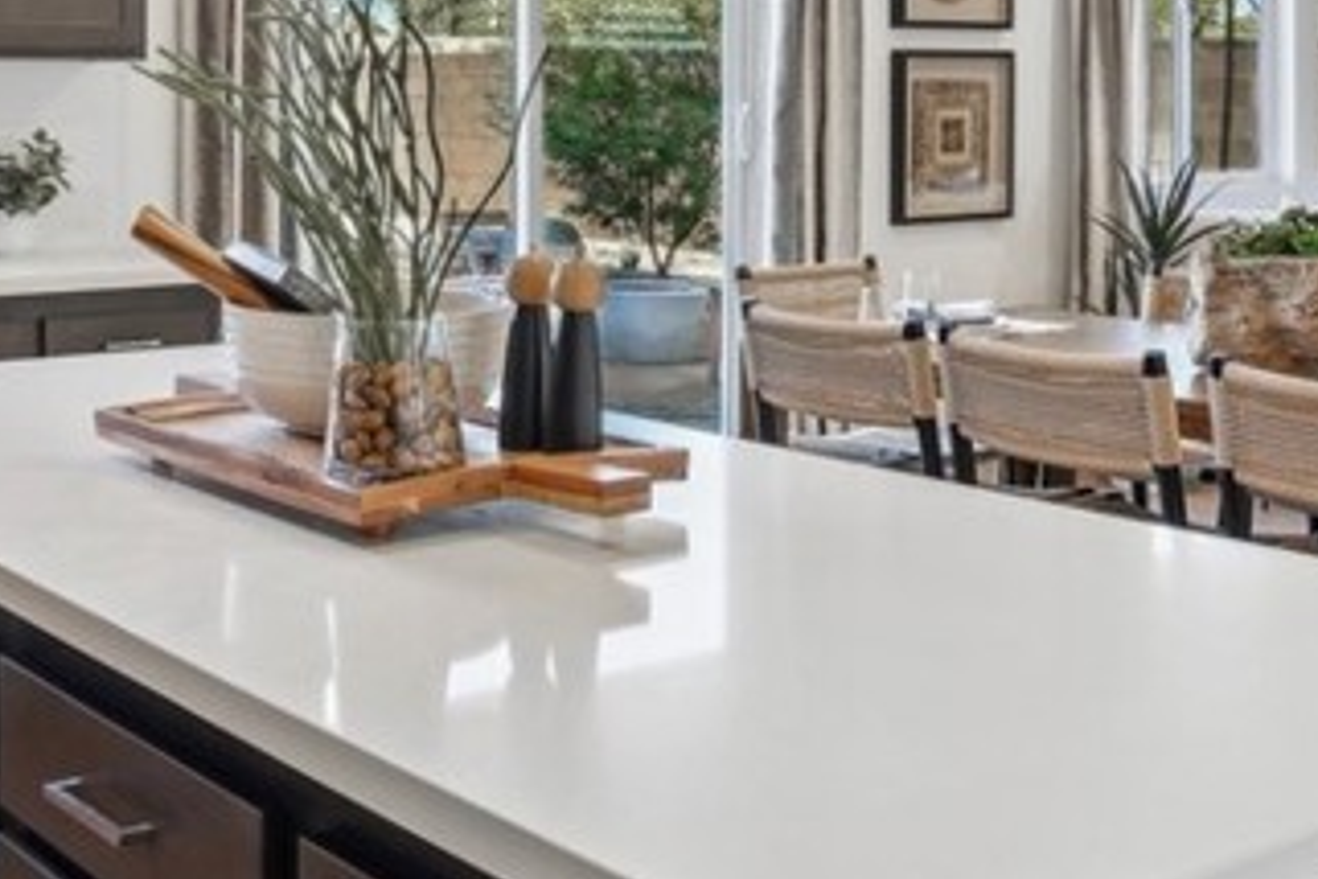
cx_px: 296
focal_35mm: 51
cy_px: 119
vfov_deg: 25.8
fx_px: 1867
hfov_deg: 37.7
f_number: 7.1
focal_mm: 16
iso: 250
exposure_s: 1/30
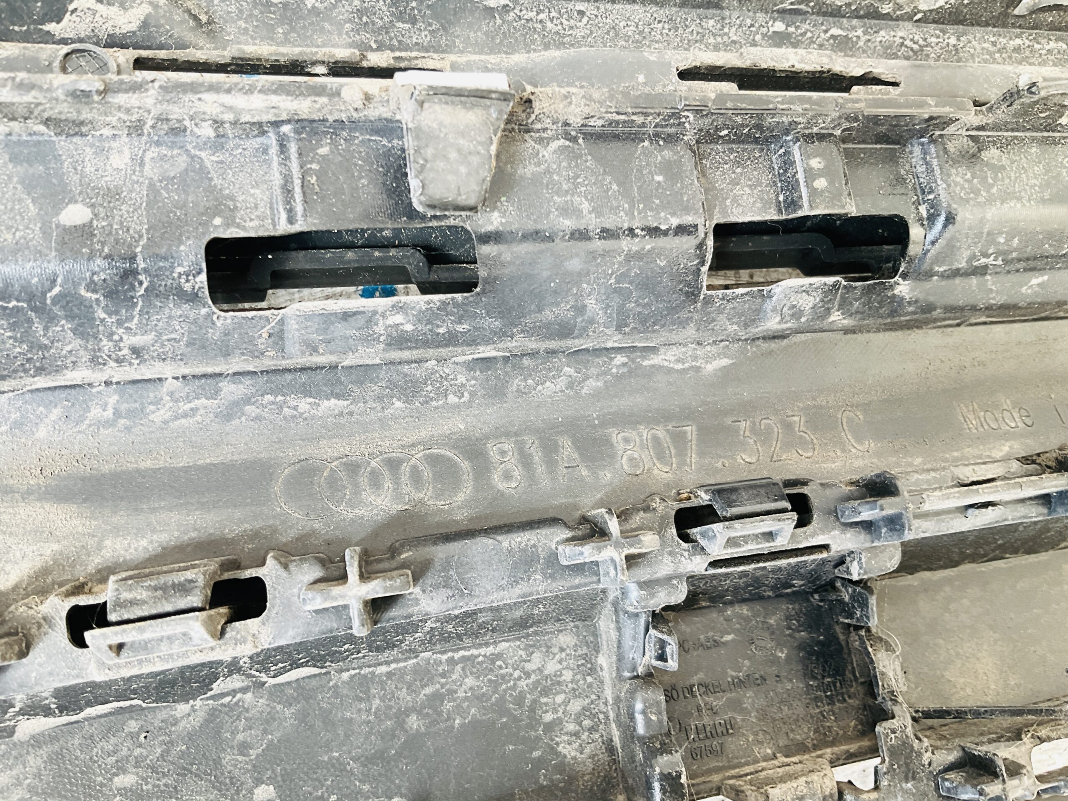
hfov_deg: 61.7
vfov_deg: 48.2
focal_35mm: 29
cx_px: 534
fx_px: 895
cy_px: 400
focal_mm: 3
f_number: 1.8
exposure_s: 1/100
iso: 64
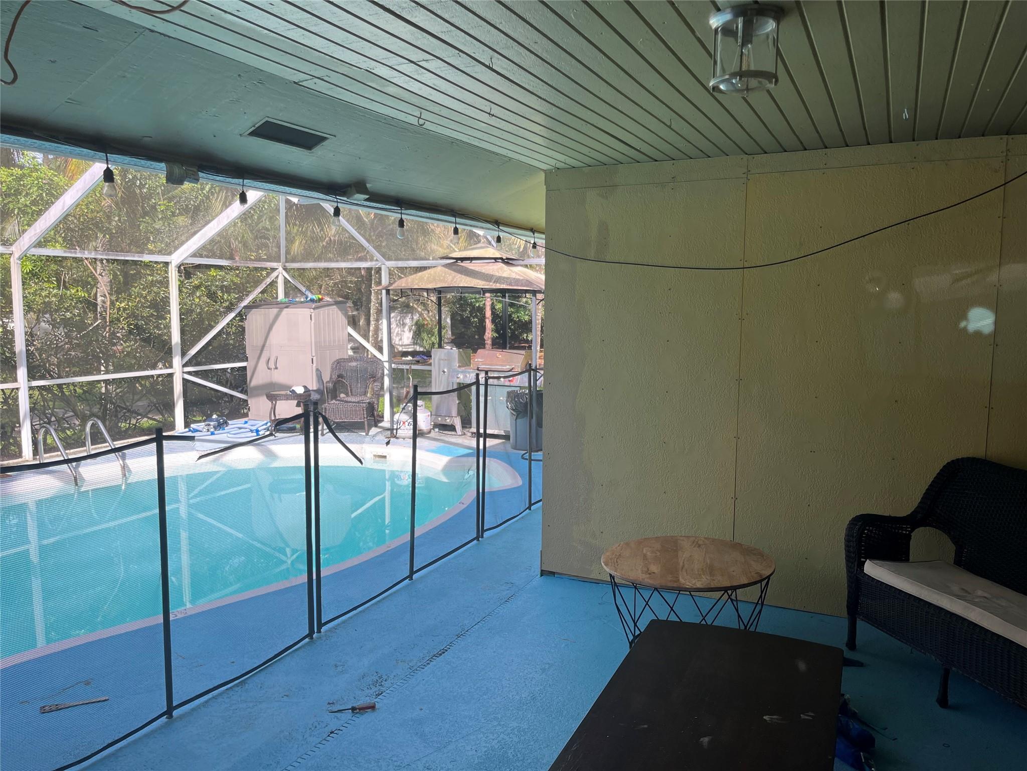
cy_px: 386
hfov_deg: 67.3
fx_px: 771
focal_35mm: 26
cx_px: 514
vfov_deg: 53.1
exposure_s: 1/195
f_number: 1.6
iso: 40
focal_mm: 5.1
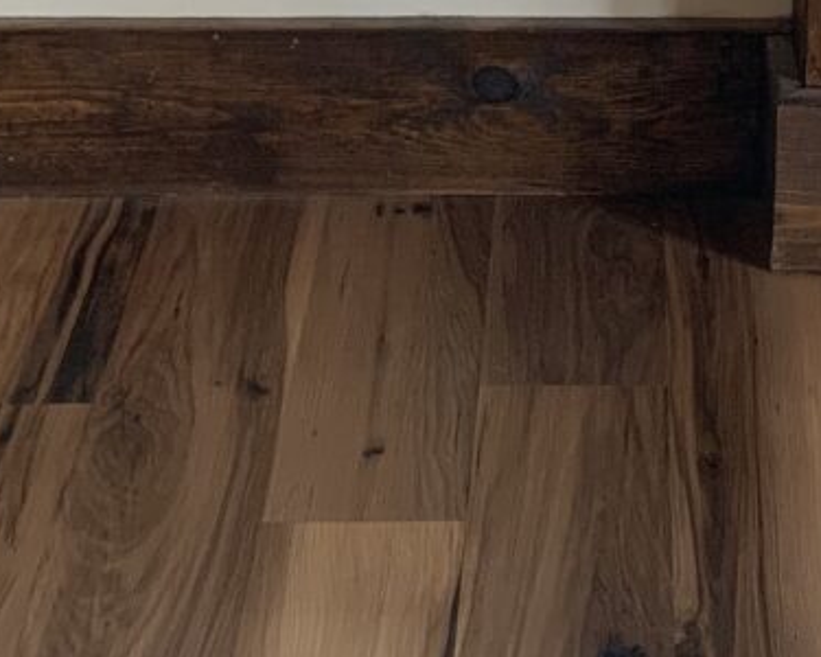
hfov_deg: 18.3
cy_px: -4
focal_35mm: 104
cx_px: 633
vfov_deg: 14.6
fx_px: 2527
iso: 100
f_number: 1.8
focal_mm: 4.25
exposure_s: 1/90
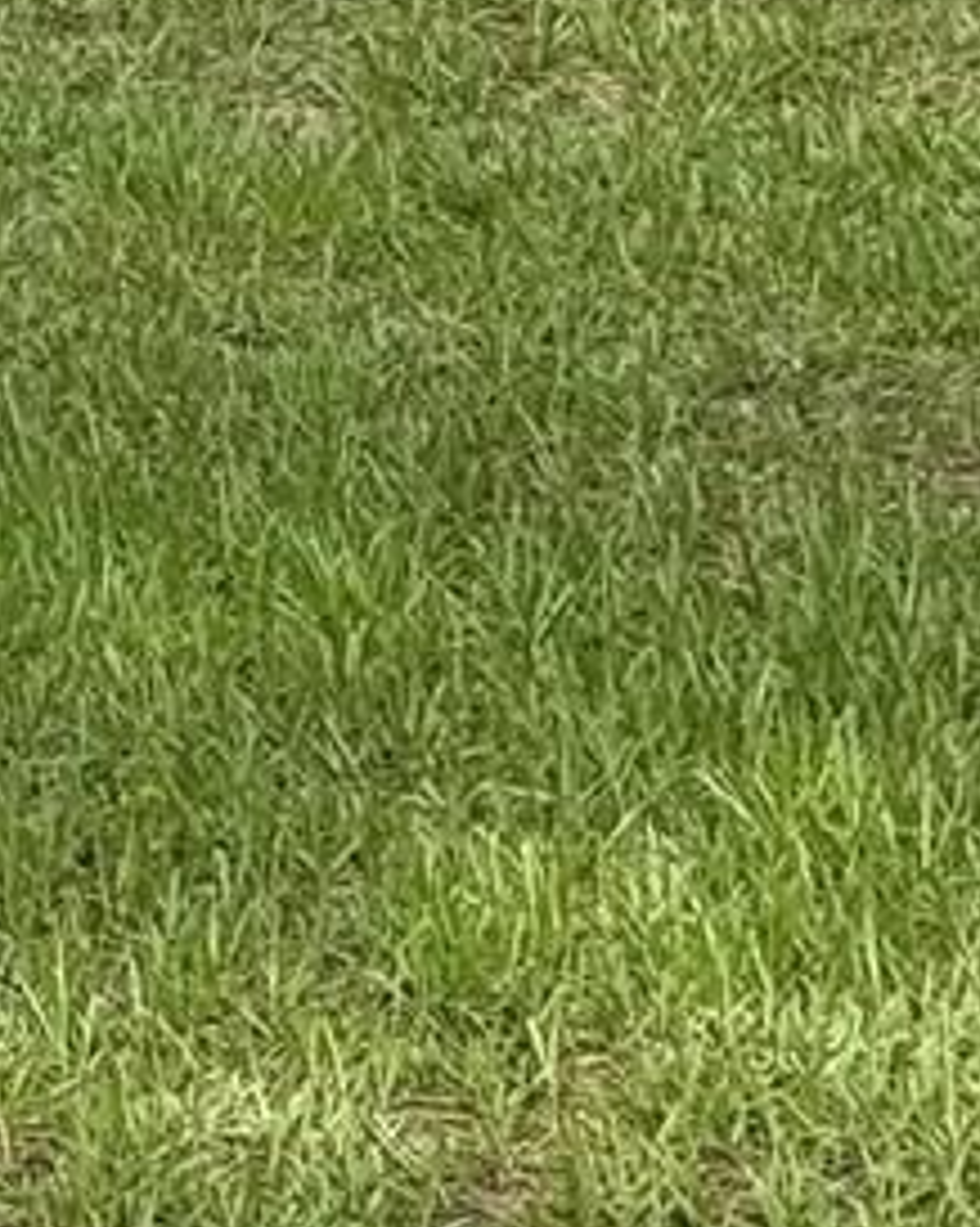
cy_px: -1398
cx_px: -1389
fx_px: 9981
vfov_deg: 6.8
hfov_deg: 5.4
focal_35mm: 275
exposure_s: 1/1678
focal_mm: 6.76
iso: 80
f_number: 1.78
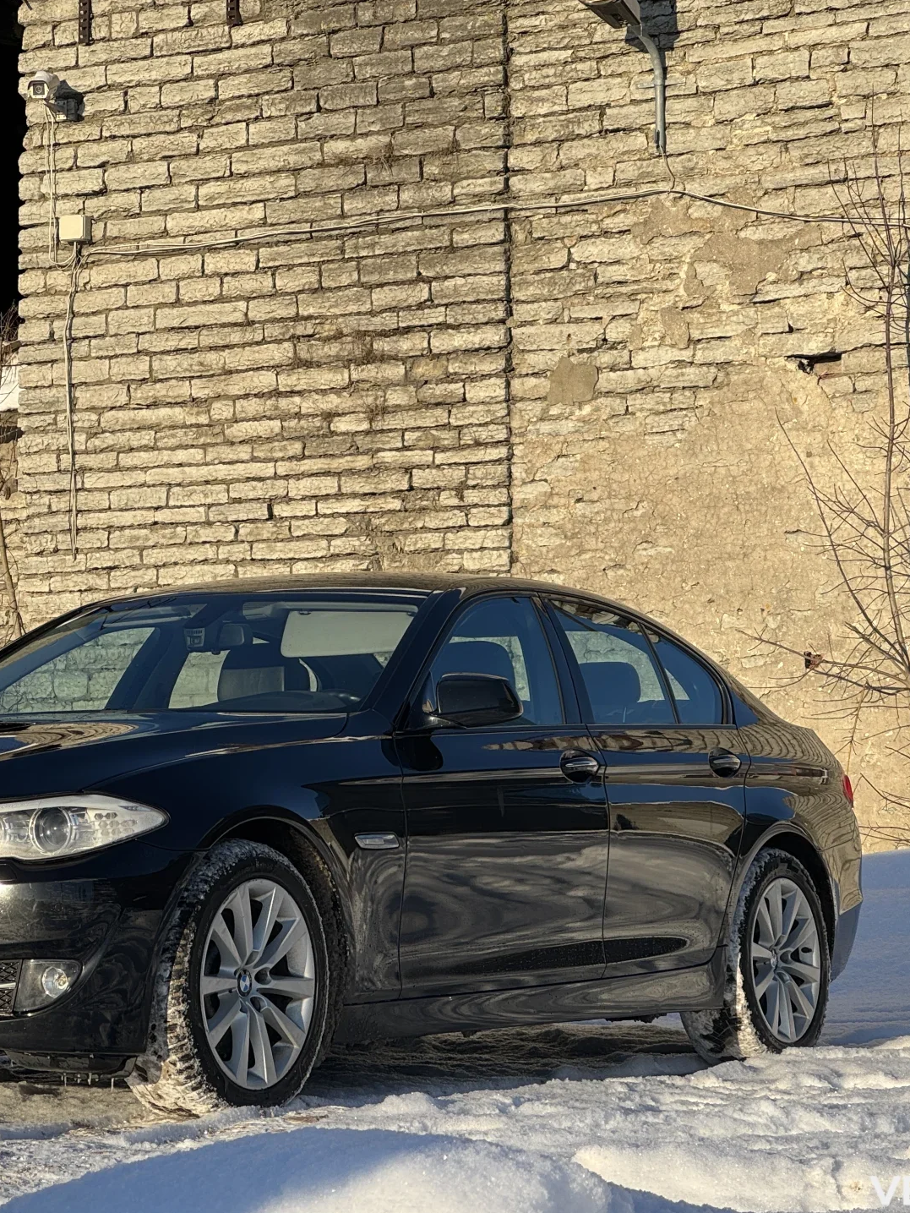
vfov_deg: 19.1
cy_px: 607
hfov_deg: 14.3
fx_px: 3609
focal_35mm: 103
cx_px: 213
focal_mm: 9
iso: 25
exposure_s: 1/436
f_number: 2.8
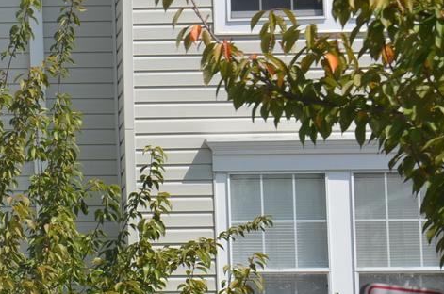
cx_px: -440
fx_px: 4653
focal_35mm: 378
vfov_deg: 3.6
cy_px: 46
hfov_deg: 5.4
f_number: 7.1
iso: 200
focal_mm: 58
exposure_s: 1/800
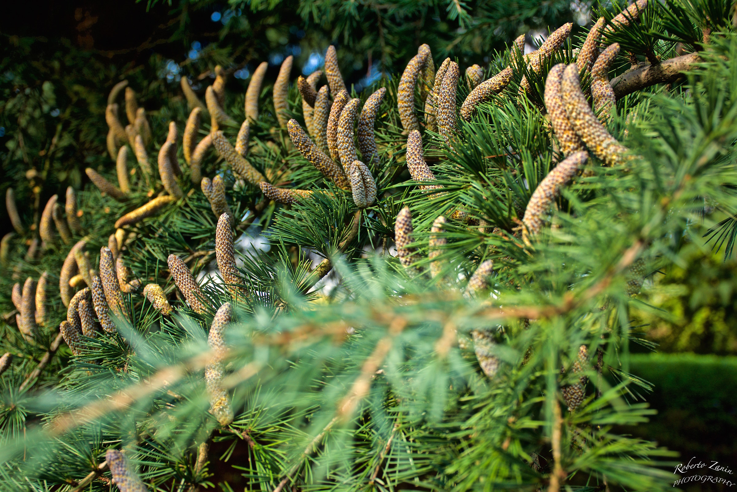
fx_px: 983
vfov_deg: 28.1
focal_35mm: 48
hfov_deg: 41.1
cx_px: 368
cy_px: 246
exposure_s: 1/125
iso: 100
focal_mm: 32
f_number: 4.5
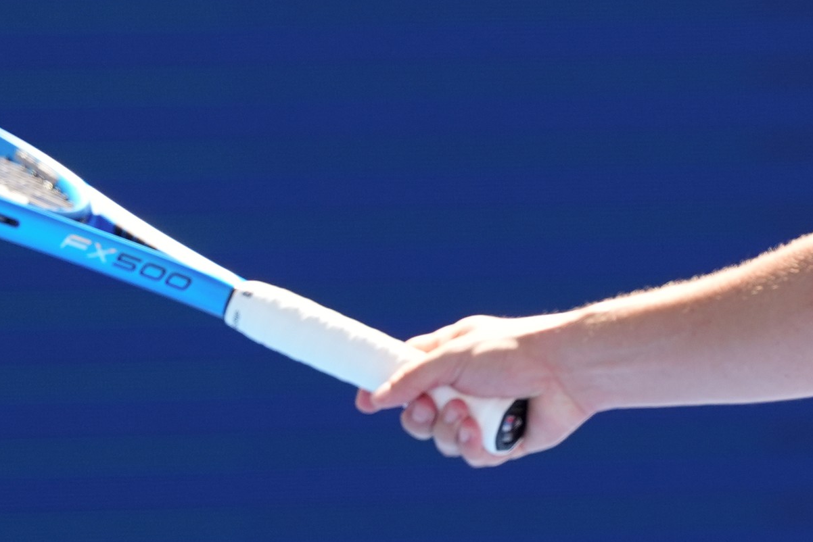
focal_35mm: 875
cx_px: 671
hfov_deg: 2.4
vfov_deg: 1.6
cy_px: 136
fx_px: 19764
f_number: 3.2
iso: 400
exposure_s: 1/2000
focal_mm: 300
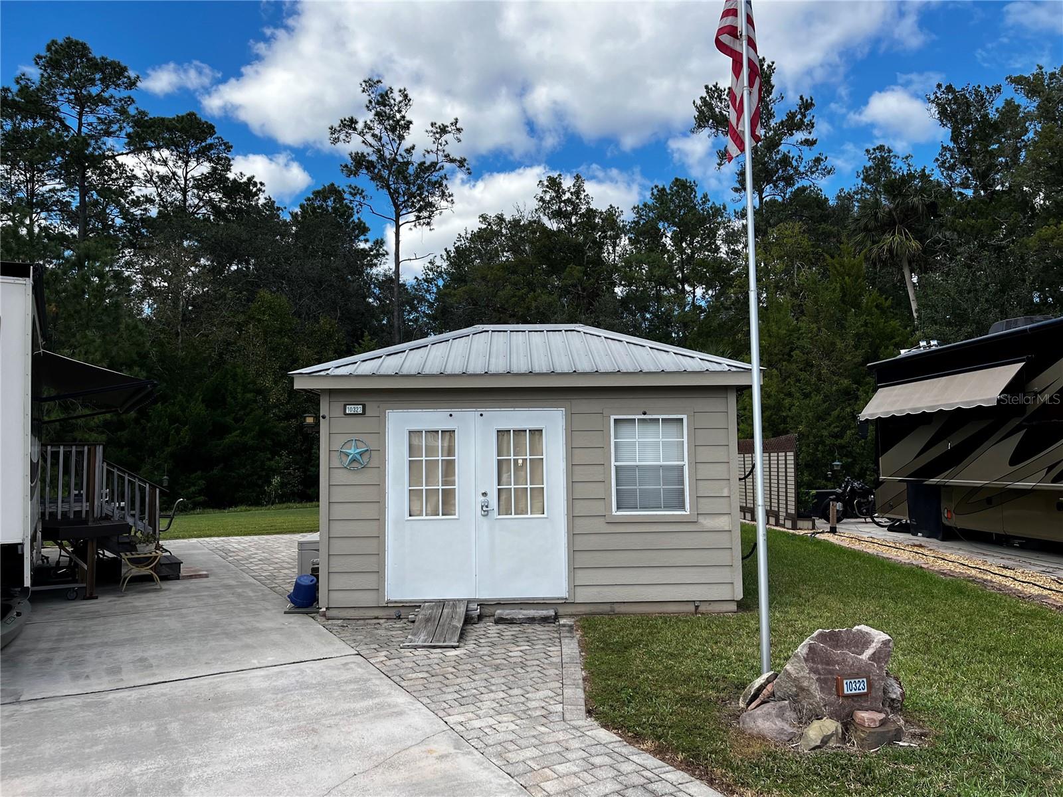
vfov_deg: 53.1
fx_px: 798
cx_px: 532
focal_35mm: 26
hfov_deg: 67.3
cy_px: 398
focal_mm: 5.1
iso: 50
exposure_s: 1/1832
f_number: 1.6
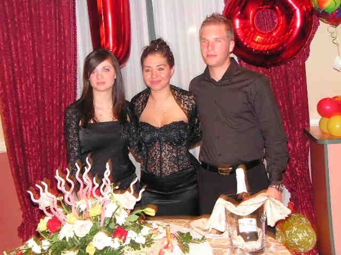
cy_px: 128
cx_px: 170
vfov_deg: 29.1
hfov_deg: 38.2
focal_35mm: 50
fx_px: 493
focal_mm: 8.4
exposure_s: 1/40
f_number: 3.2
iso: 200
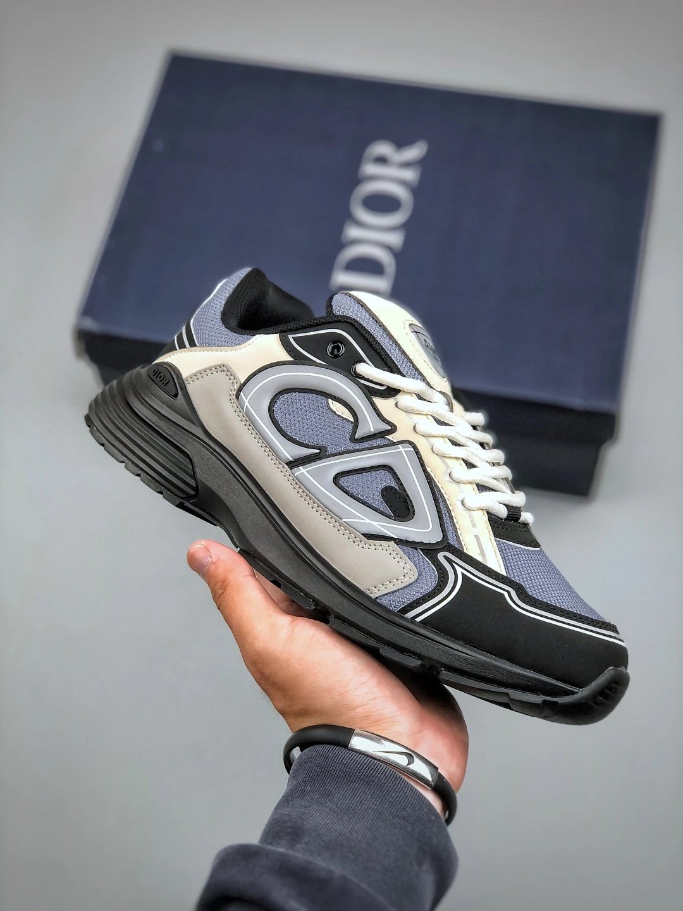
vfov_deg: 33.8
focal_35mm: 57
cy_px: 456
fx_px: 1500
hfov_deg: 25.7
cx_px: 342
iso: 25
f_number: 2.8
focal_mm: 6.6
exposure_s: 1/50
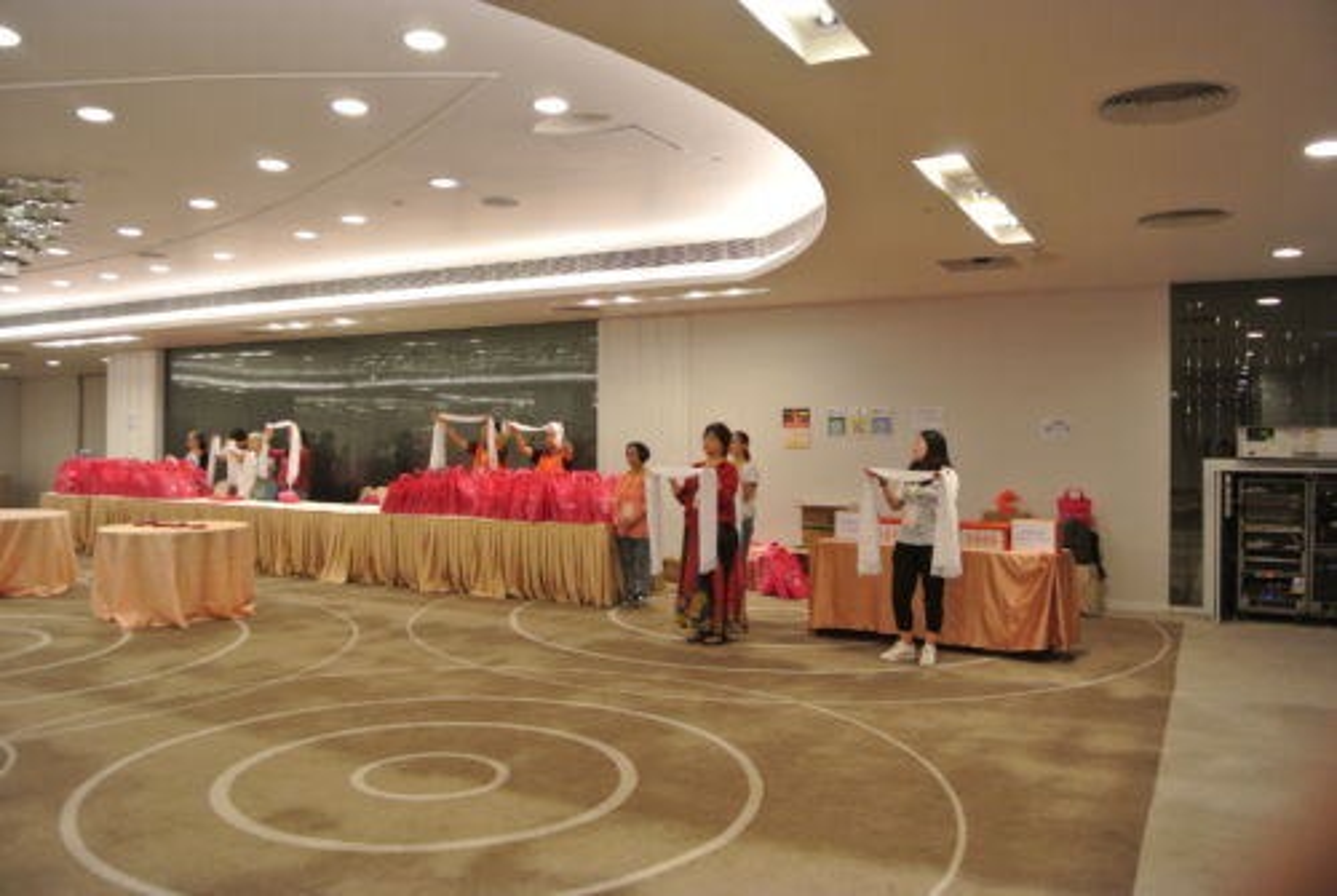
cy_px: 448
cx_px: 668
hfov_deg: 67.3
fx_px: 1004
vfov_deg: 48.1
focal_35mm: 27
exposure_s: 1/50
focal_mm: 10
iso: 400
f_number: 3.5
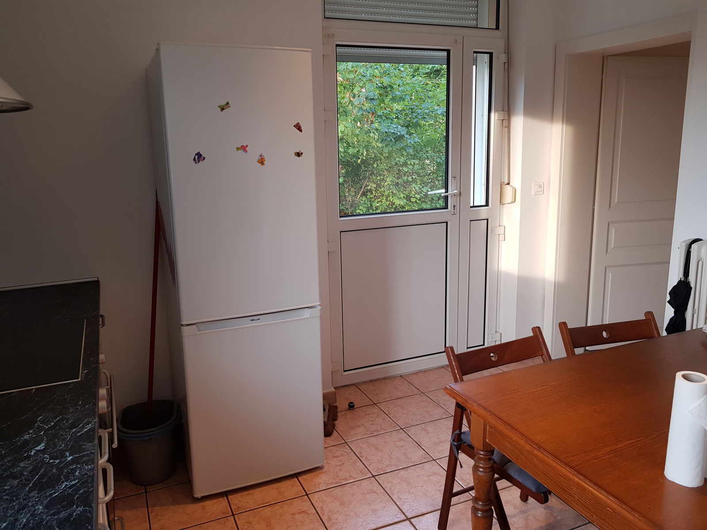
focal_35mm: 26
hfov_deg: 67.3
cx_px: 354
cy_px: 265
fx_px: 531
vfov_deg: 53.1
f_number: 1.7
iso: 64
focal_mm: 4.2
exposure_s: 1/50
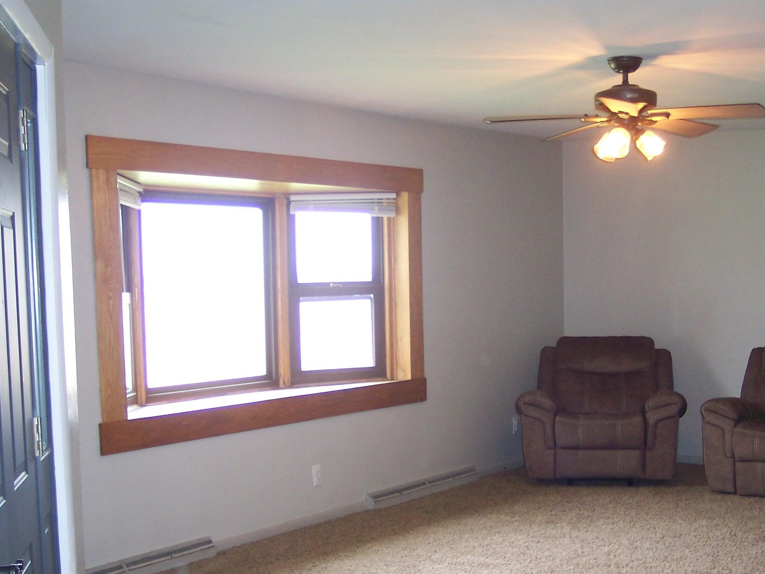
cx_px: 471
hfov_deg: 34.8
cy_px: 388
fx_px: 1215
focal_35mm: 55
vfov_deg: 26.4
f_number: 2.8
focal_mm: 8
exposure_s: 1/45
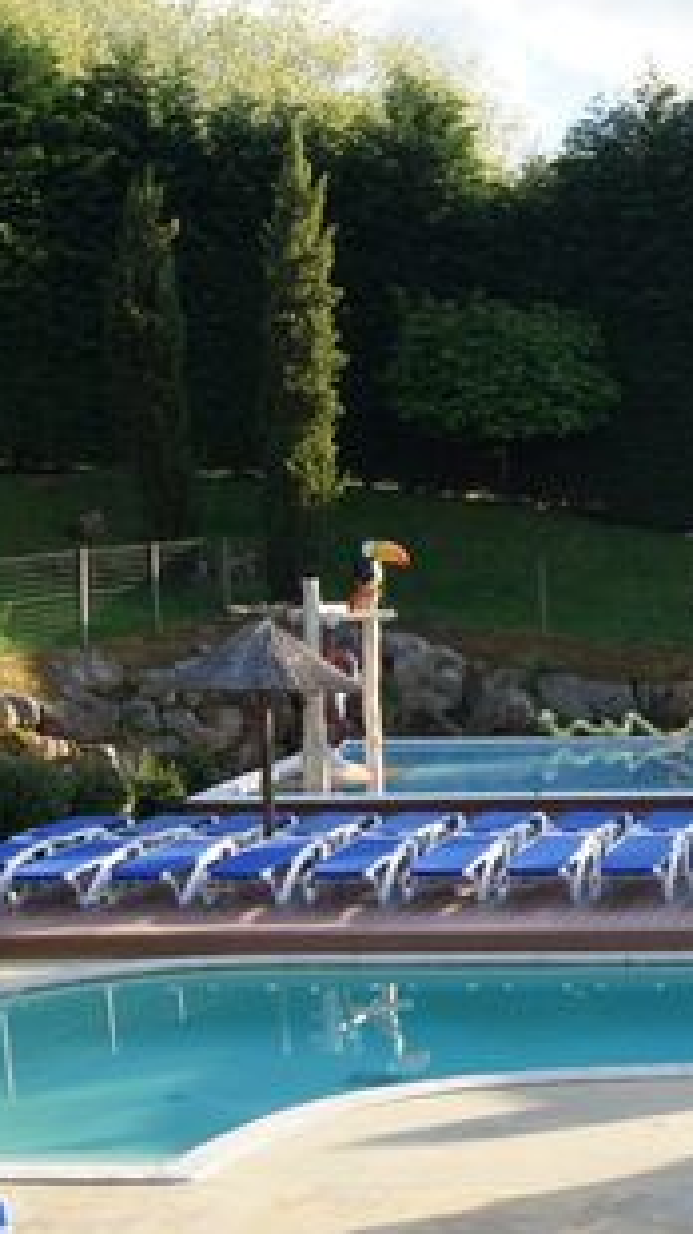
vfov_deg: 28.6
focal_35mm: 73
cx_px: 972
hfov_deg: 15.5
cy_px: 896
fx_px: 2389
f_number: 10
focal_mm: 18
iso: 200
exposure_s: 1/80
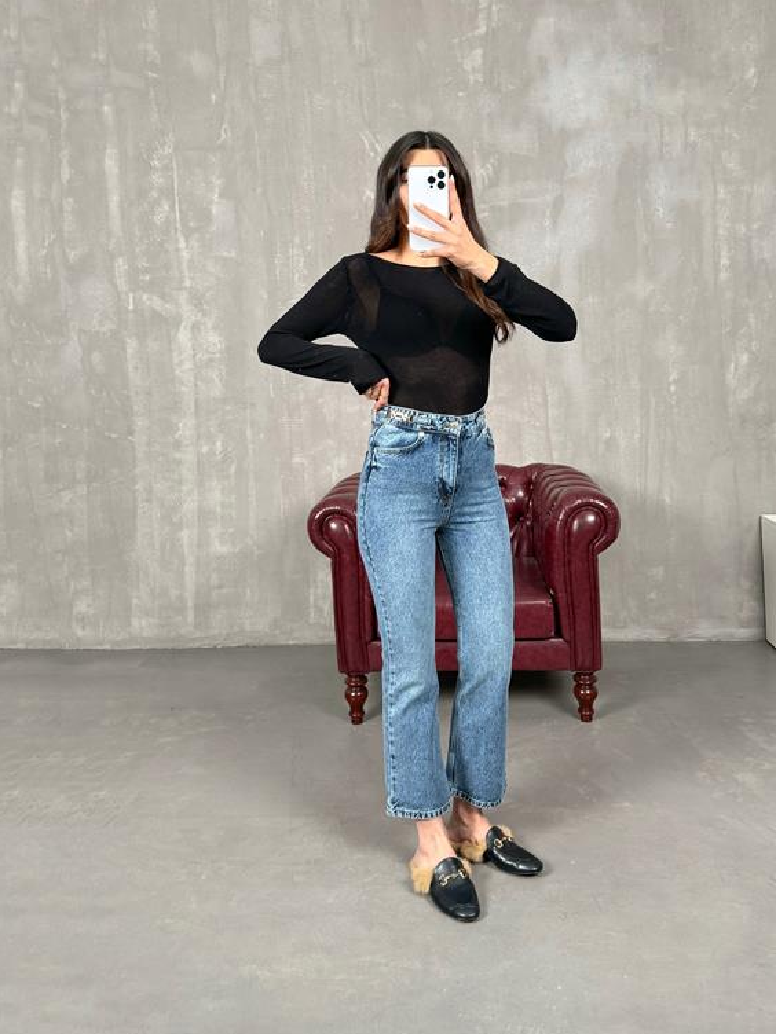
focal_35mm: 30
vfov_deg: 59.5
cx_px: 435
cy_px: 414
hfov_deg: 46.7
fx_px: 897
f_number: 1.78
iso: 200
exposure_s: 1/114
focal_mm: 6.76
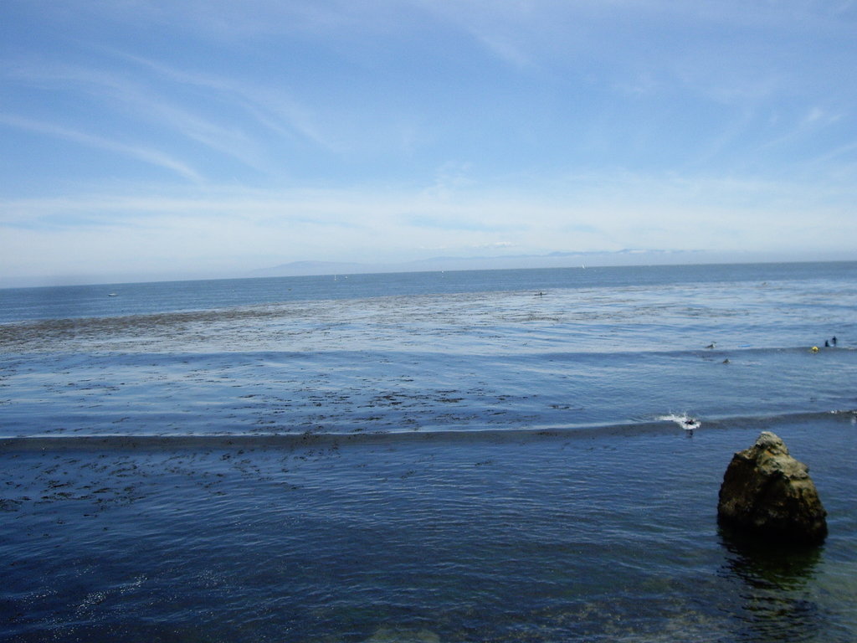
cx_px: 428
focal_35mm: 38
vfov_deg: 37.7
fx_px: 941
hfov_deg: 49.0
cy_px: 322
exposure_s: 1/1000
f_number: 4.3
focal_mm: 6.2
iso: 100
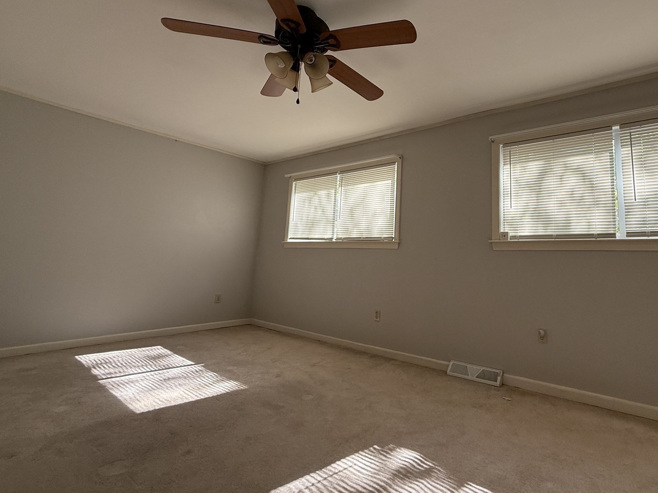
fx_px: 342
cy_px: 212
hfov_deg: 86.0
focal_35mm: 18
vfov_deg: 71.2
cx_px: 412
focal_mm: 2.22
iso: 100
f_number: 2.2
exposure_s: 1/99
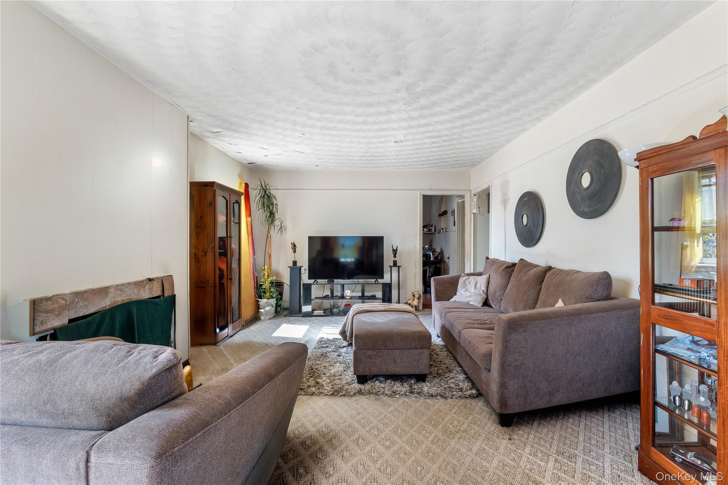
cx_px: 364
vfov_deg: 73.5
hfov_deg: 96.6
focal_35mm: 16
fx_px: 324
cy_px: 242
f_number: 9
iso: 100
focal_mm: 10.7
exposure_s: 1/13
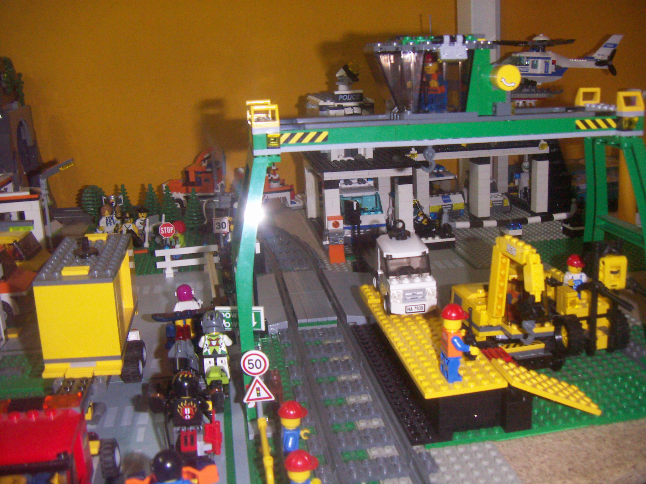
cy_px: 242
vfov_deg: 39.7
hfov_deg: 51.4
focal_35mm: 36
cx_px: 323
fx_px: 672
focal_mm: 4.7
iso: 200
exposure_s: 1/50
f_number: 2.8
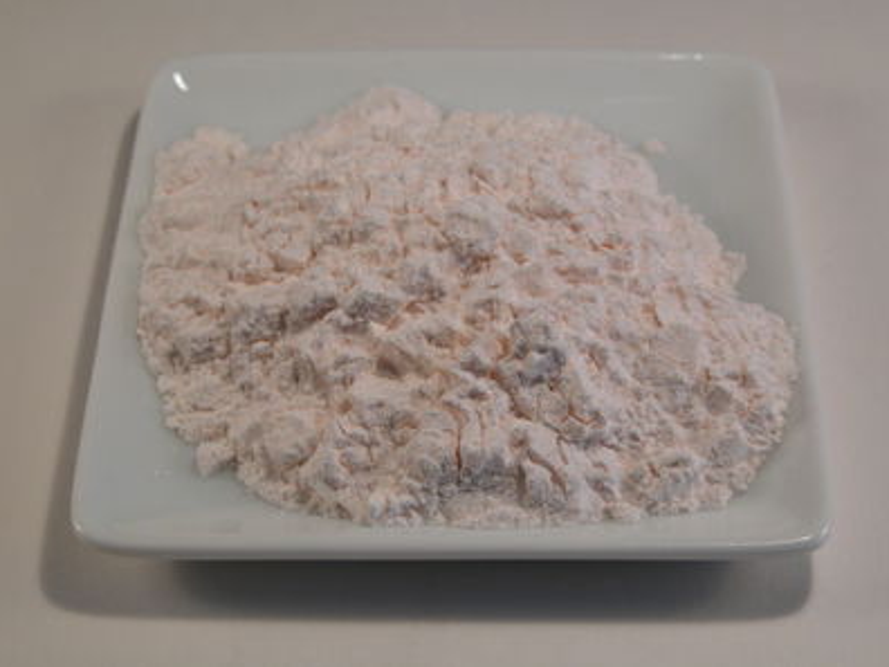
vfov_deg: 16.6
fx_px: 2286
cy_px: 335
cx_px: 442
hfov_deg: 22.0
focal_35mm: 89
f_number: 6.3
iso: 100
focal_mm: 22.3
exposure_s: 1/85.9
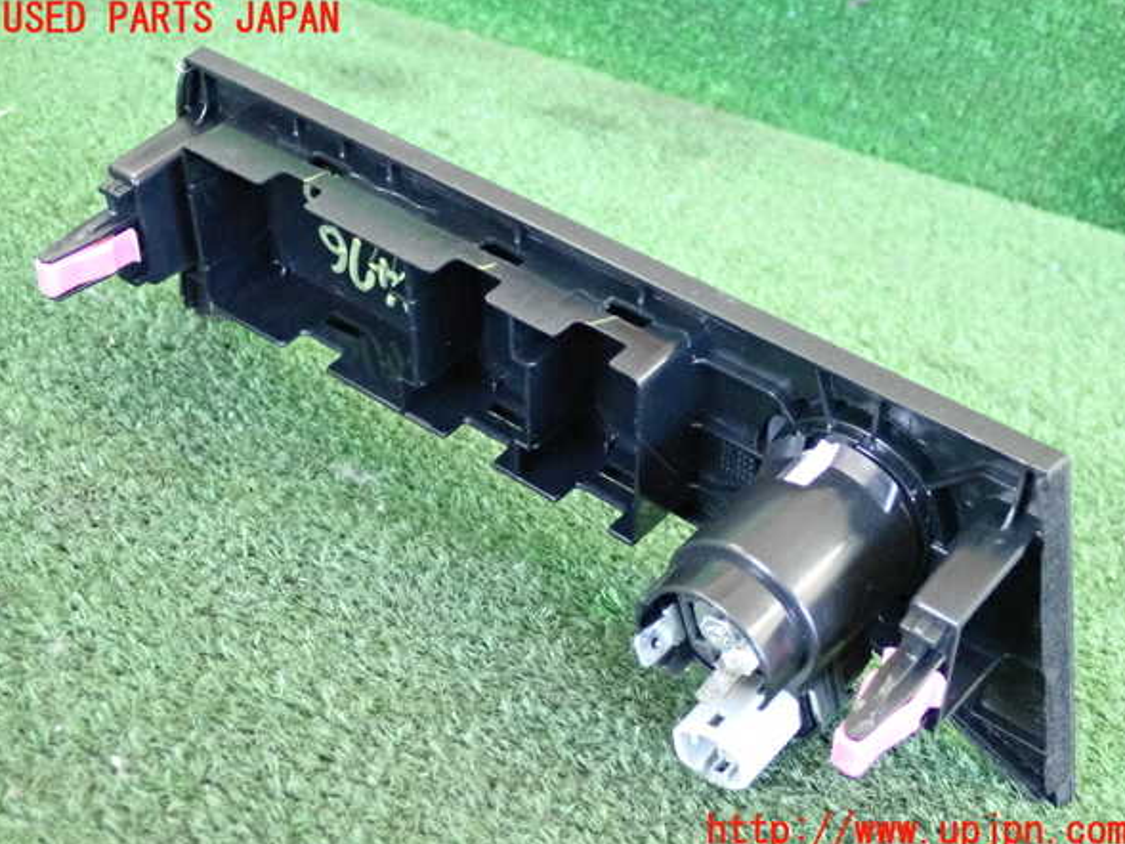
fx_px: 1788
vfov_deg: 26.6
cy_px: 426
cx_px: 565
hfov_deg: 34.9
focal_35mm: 55
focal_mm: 9.65
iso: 3200
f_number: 3.3
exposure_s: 1/125
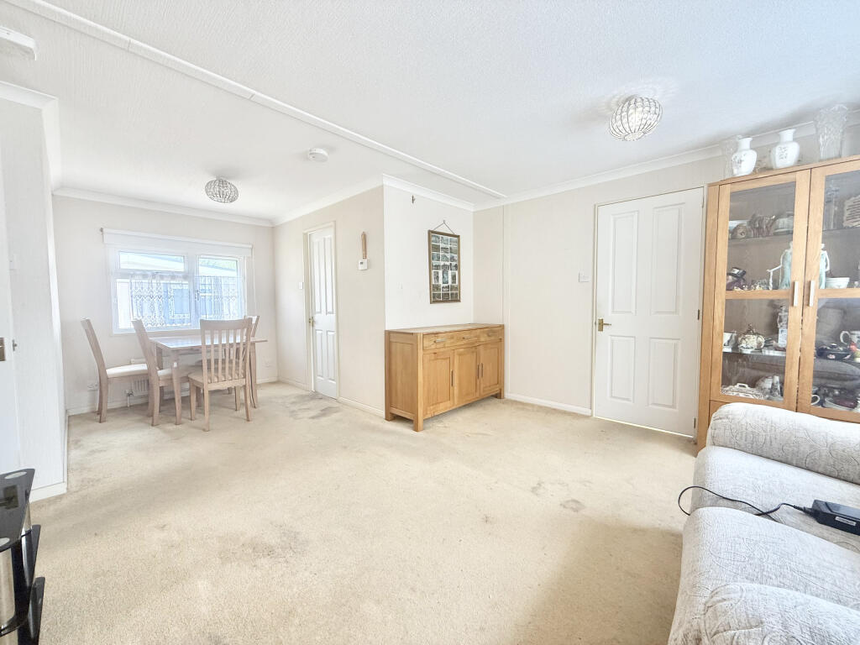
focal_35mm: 14
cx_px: 430
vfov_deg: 85.7
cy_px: 322
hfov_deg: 102.1
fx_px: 348
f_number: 2.2
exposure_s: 1/99
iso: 100
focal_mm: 2.22
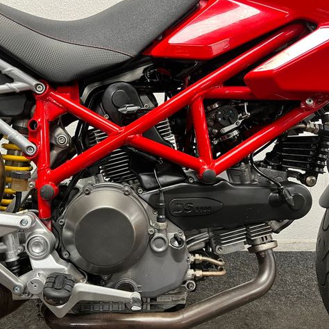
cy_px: 163
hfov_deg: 52.2
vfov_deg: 52.5
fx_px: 333
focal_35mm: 31
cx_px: 133
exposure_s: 1/50
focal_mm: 5.1
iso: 320
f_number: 1.6
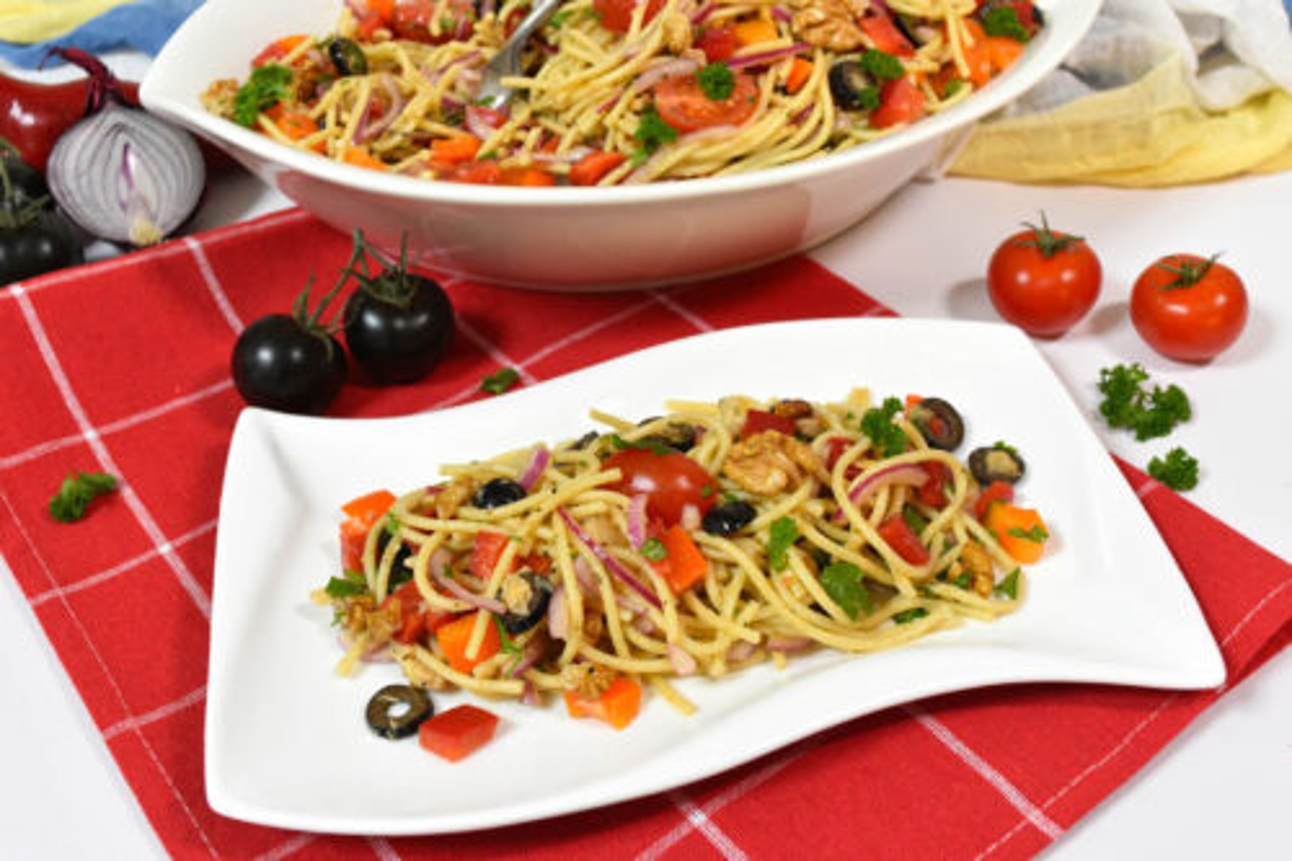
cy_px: 430
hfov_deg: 51.9
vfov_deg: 35.9
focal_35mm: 37
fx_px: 1327
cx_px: 646
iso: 1250
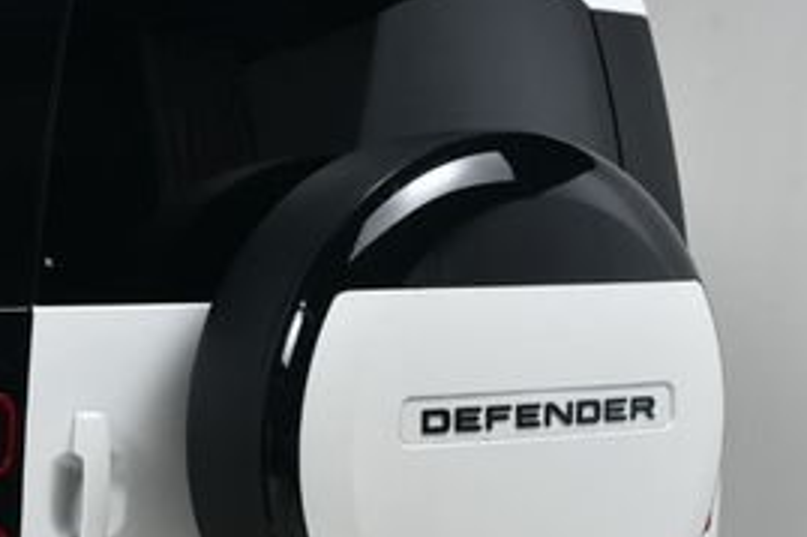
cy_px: 483
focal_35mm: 95
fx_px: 2128
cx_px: -54
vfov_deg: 14.2
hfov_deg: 20.6
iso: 100
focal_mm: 27
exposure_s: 1/160
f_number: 14
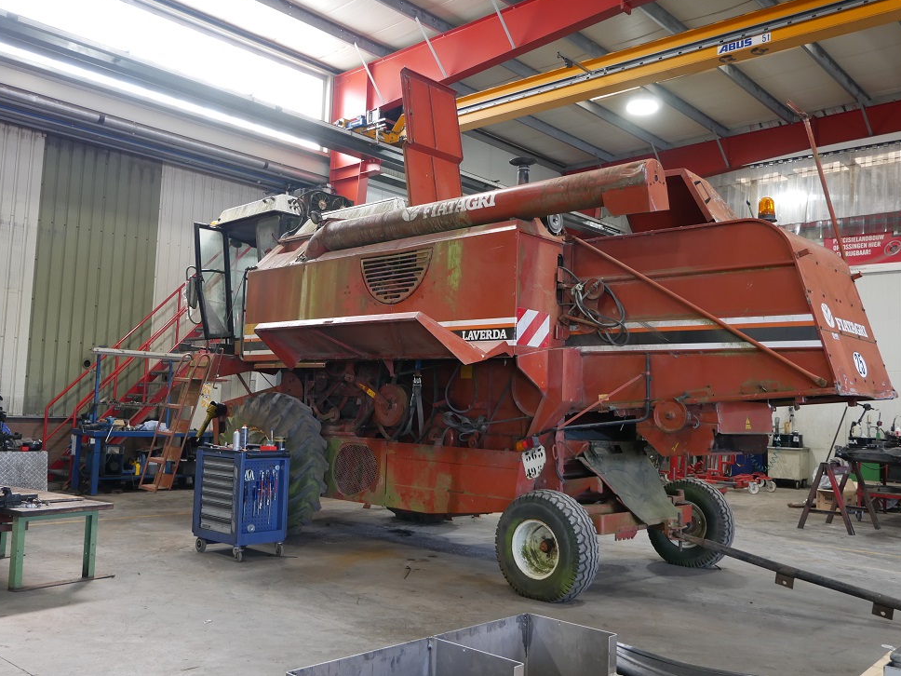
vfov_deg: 45.4
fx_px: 807
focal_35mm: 31
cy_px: 328
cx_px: 452
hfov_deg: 58.4
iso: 640
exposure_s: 1/60
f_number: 3.7
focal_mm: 15
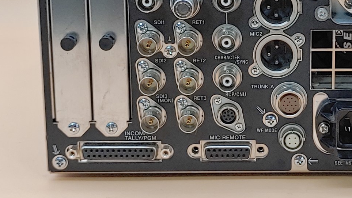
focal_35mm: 88
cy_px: 43
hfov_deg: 24.0
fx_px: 821
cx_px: 248
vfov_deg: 13.7
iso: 50
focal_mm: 4.36
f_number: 1.8
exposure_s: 1/61
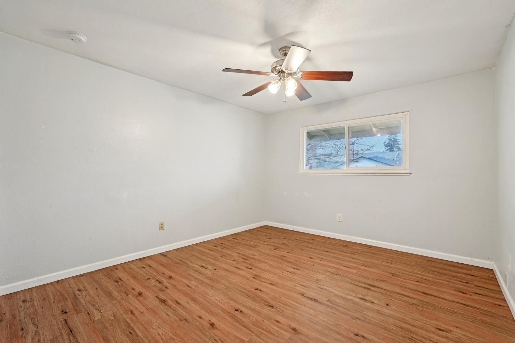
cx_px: 258
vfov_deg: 73.7
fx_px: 229
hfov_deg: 96.8
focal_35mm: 16
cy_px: 172
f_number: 8
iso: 400
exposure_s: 1/8
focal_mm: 16
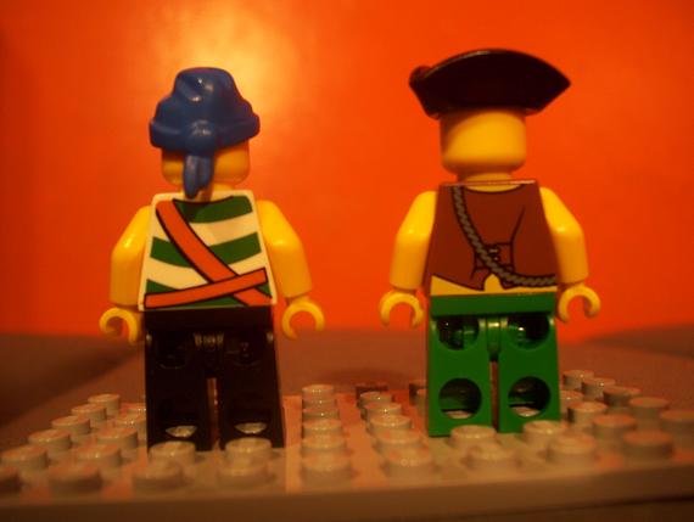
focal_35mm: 36
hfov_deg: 51.3
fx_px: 723
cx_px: 347
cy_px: 261
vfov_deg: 39.7
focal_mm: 6
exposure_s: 1/8
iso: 160
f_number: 2.7
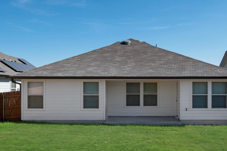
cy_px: 83
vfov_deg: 35.0
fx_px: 239
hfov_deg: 50.5
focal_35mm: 38
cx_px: 132
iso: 500
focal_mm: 29
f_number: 11
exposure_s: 1/400
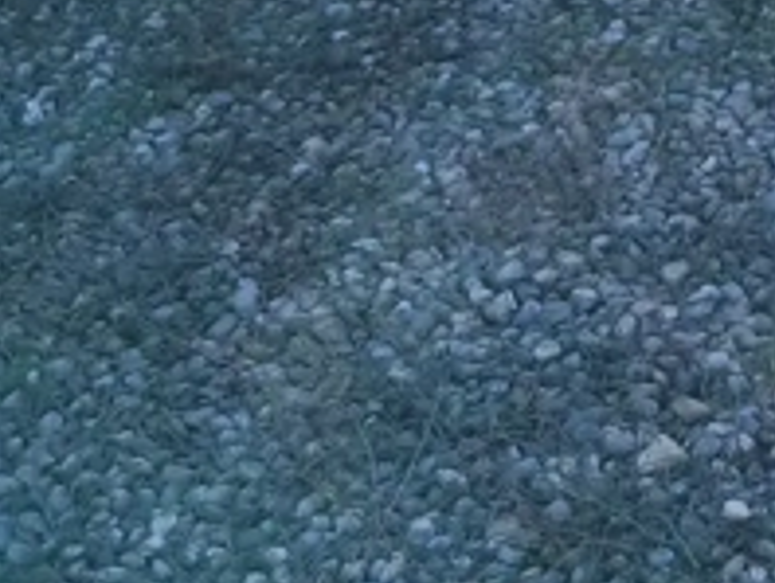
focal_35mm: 131
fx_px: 2936
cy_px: -818
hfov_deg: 14.2
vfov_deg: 9.9
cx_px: 1108
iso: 20
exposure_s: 1/282
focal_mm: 3.98
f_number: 1.8
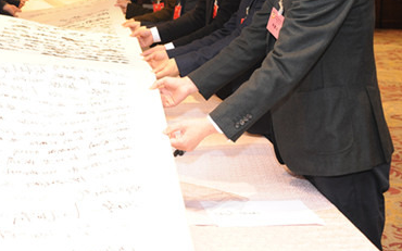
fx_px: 854
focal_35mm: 78
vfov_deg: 16.5
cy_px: 25
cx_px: 77
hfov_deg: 26.0
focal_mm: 44
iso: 2000
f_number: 6.3
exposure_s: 1/100
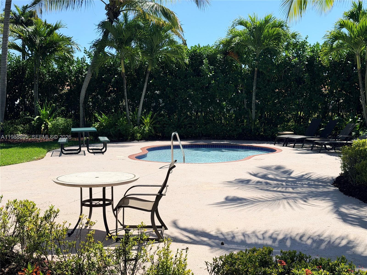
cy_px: 138
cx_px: 184
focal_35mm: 48
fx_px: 509
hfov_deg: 39.7
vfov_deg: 30.3
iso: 64
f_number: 1.78
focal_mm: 6.76
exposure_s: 1/6536
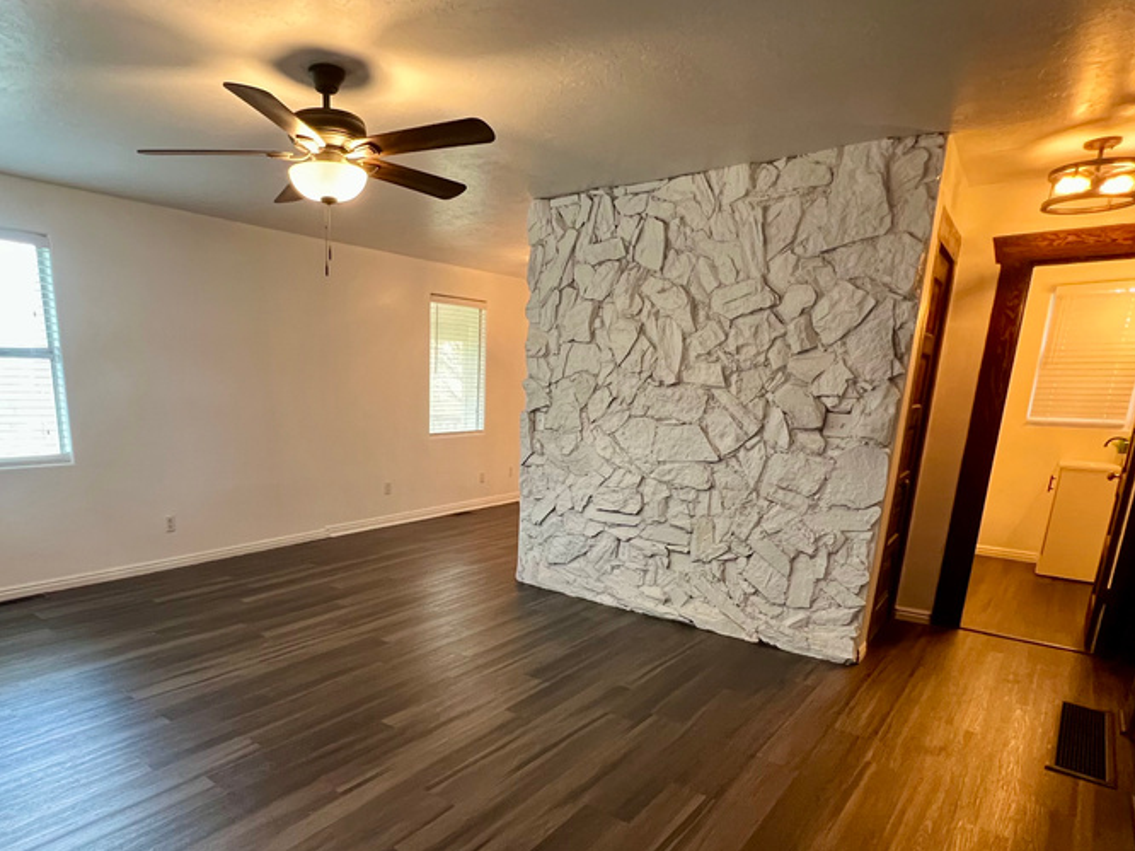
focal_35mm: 20
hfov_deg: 80.7
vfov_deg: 64.4
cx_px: 450
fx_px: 656
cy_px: 559
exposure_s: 1/60
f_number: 1.8
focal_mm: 1.57
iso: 500
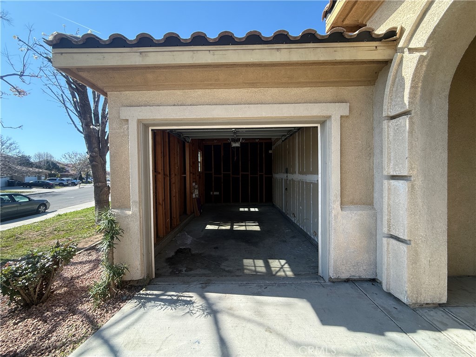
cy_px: 178
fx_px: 193
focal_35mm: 14
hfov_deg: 102.1
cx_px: 238
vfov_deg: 85.7
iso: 50
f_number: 2.2
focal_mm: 2.22
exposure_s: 1/448
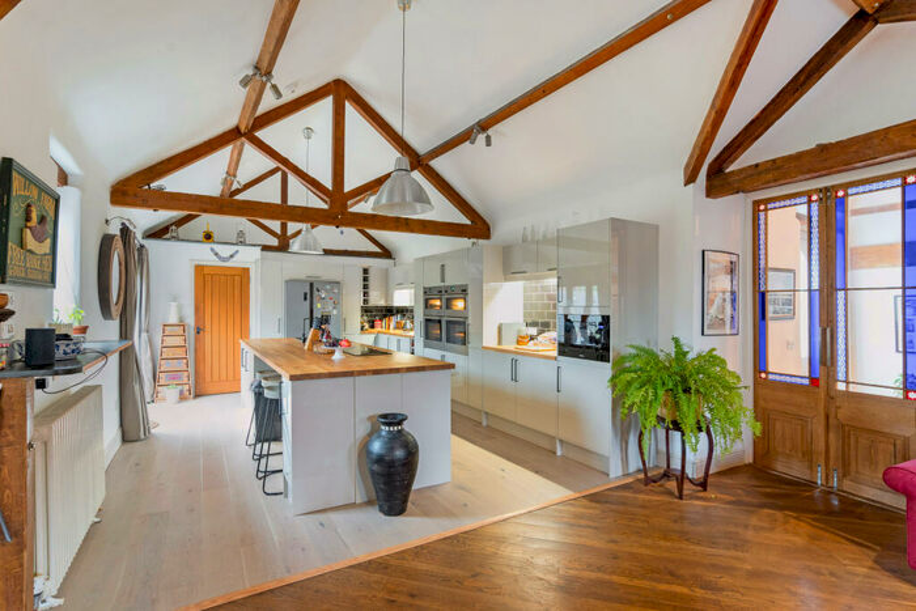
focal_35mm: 16
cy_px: 306
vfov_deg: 73.8
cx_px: 458
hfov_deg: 96.7
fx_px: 407
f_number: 8
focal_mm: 16
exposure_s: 1/1.25
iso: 640
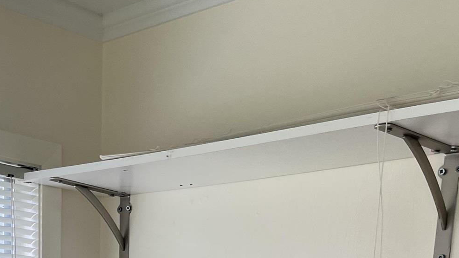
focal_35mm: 66
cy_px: 499
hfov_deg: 31.7
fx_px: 803
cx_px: 168
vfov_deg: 15.2
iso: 64
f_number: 1.6
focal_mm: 5.1
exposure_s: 1/124
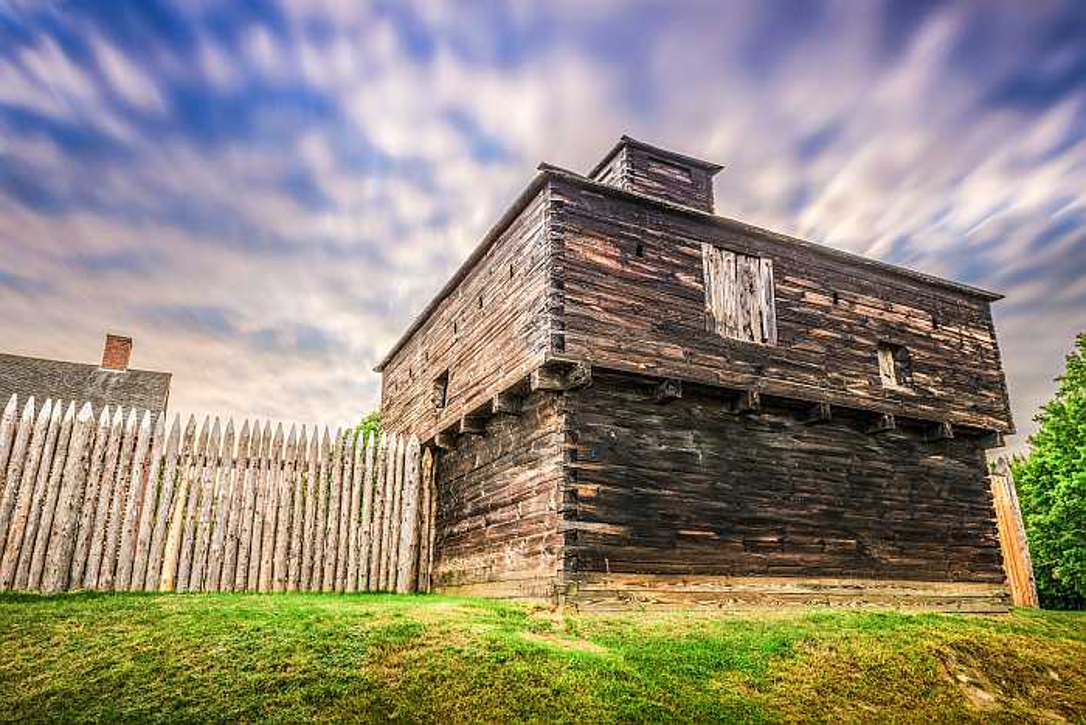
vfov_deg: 53.2
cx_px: 543
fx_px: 724
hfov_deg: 73.7
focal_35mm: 24
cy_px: 362
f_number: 8
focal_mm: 24
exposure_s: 15
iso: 200
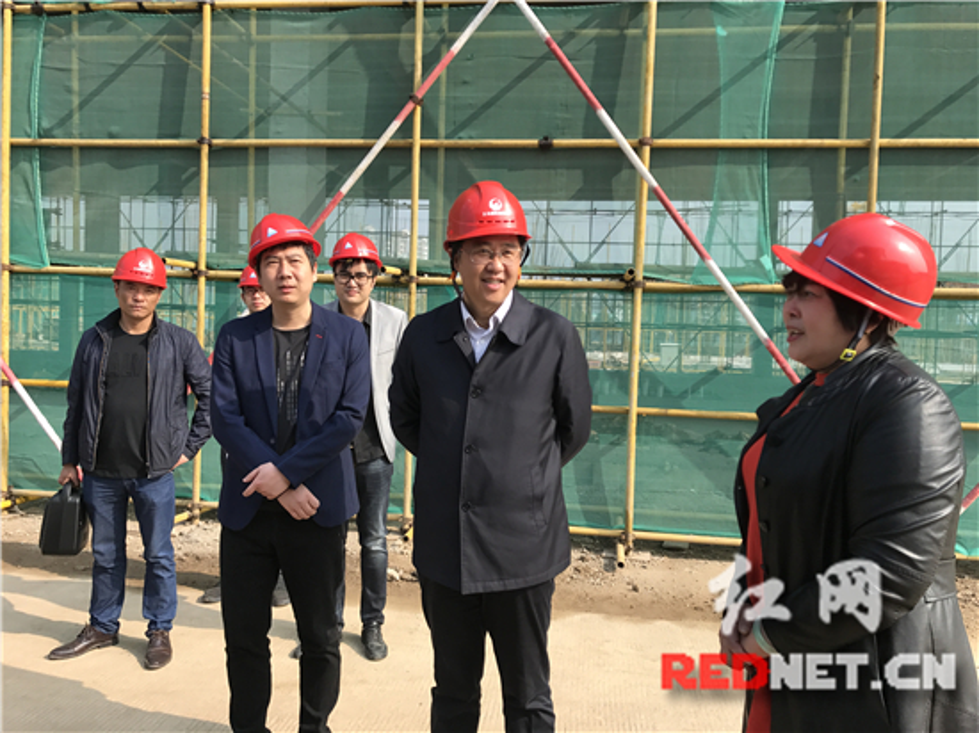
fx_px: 792
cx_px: 490
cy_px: 366
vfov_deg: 49.7
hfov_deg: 63.5
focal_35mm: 28
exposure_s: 1/929
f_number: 1.8
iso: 20
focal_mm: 3.99
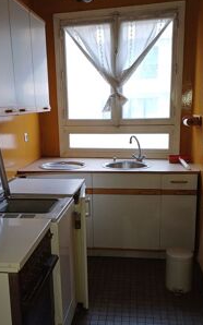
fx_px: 337
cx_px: 95
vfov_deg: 51.4
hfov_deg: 33.5
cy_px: 183
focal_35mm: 38
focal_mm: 4.65
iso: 125
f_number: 1.8
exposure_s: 1/50
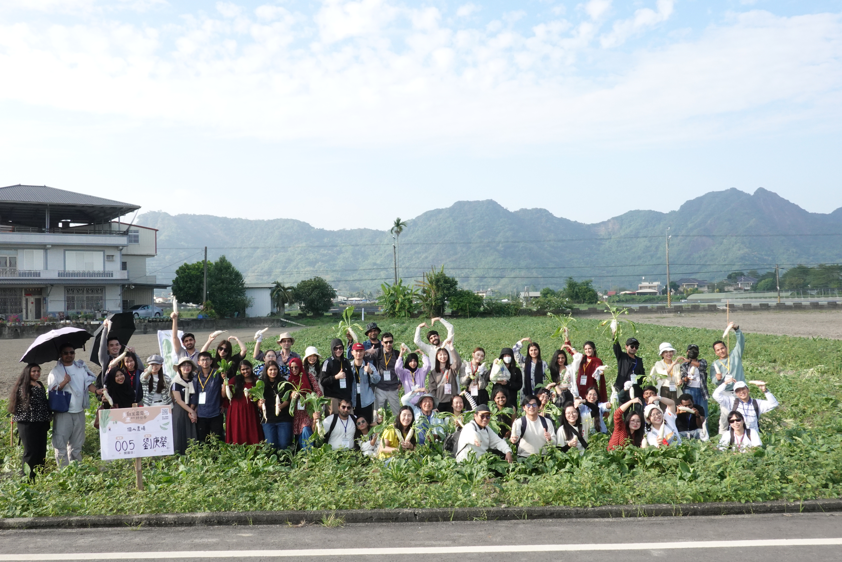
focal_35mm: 37
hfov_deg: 51.9
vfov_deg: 35.9
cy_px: 281
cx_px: 421
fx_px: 865
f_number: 11
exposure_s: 1/400
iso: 1000
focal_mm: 13.56
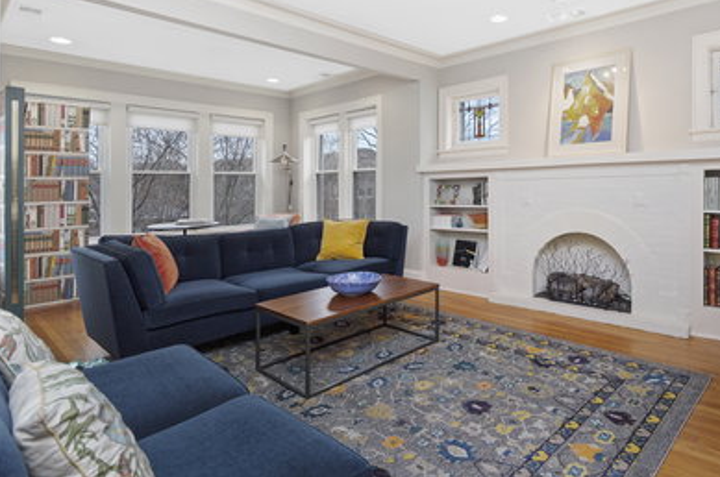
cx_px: 437
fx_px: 425
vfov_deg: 58.0
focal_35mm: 21
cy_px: 184
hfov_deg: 79.4
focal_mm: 11.5
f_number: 8
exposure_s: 1/50
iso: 200
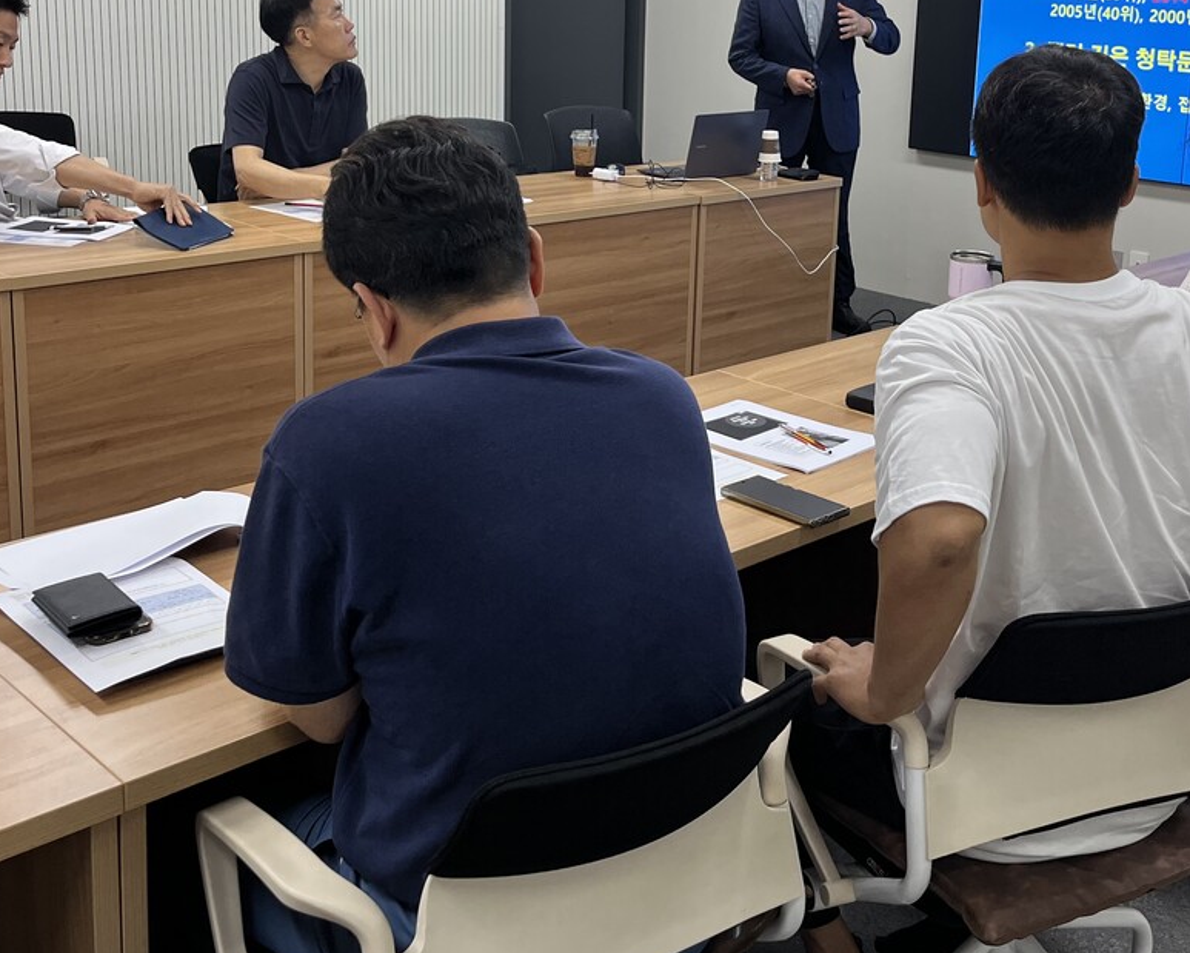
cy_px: 256
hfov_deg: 43.7
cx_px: 679
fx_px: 1480
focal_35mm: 42
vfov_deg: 35.0
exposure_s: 1/120
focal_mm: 5.1
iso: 80
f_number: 1.6
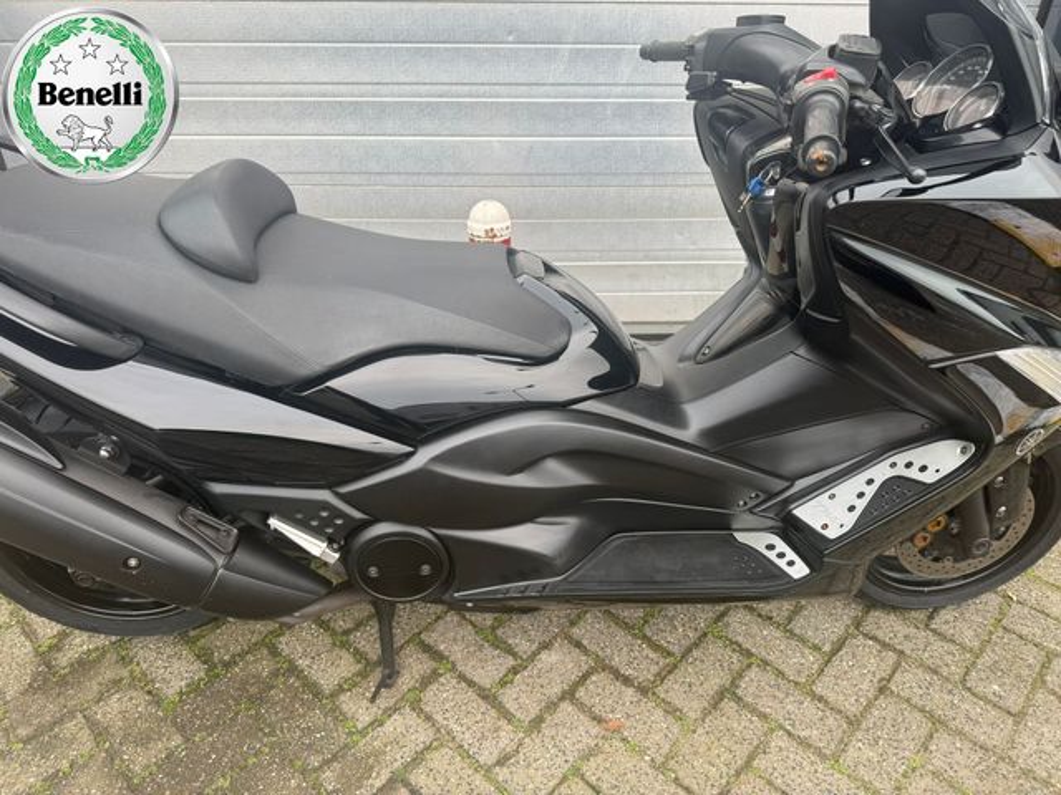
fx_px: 736
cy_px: 398
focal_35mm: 24
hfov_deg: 71.6
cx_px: 530
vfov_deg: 56.8
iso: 64
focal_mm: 6.76
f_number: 1.78
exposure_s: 1/121
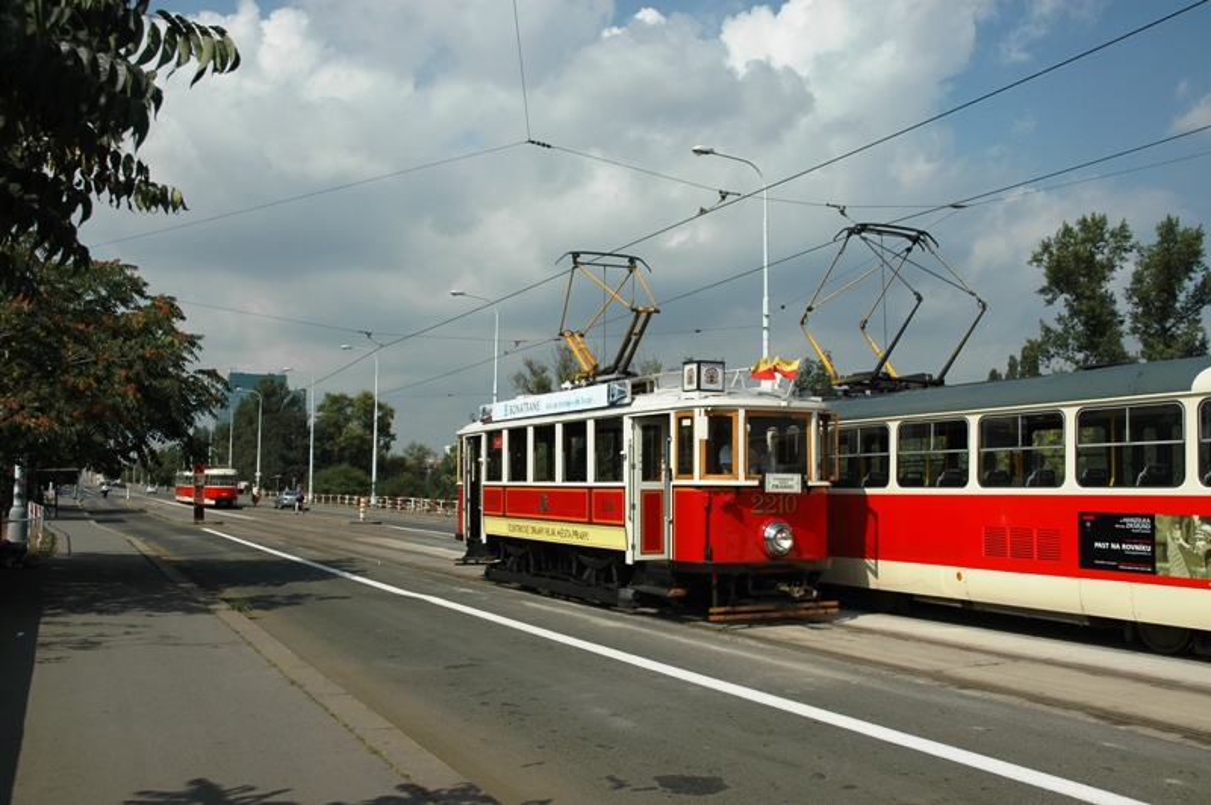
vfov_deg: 39.9
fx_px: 1109
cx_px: 606
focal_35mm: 33
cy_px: 402
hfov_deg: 57.3
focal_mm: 22
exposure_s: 1/1600
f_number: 5.6
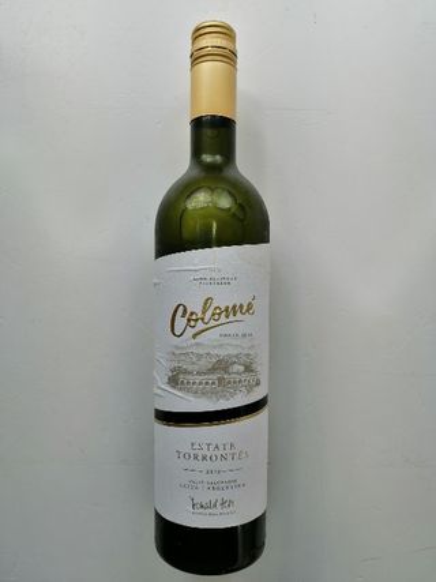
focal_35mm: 27
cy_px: 291
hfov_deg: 51.3
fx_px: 454
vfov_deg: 65.3
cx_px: 218
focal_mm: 3.95
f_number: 1.8
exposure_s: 1/232
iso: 50
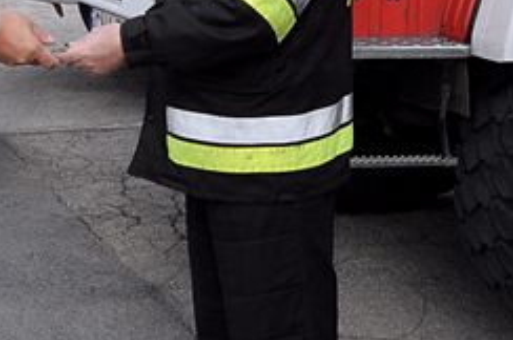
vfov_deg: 12.4
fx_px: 1562
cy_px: 81
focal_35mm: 110
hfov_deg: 18.3
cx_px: 36
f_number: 10
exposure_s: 1/400
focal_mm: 21
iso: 500
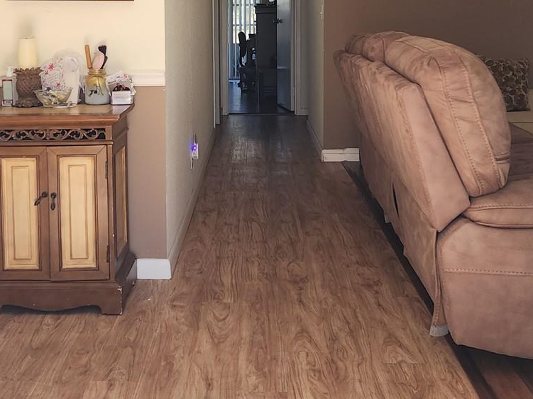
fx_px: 754
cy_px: 79
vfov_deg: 29.0
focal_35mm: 49
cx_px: 219
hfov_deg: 38.8
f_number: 1.8
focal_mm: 6.4
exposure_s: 1/120
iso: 25
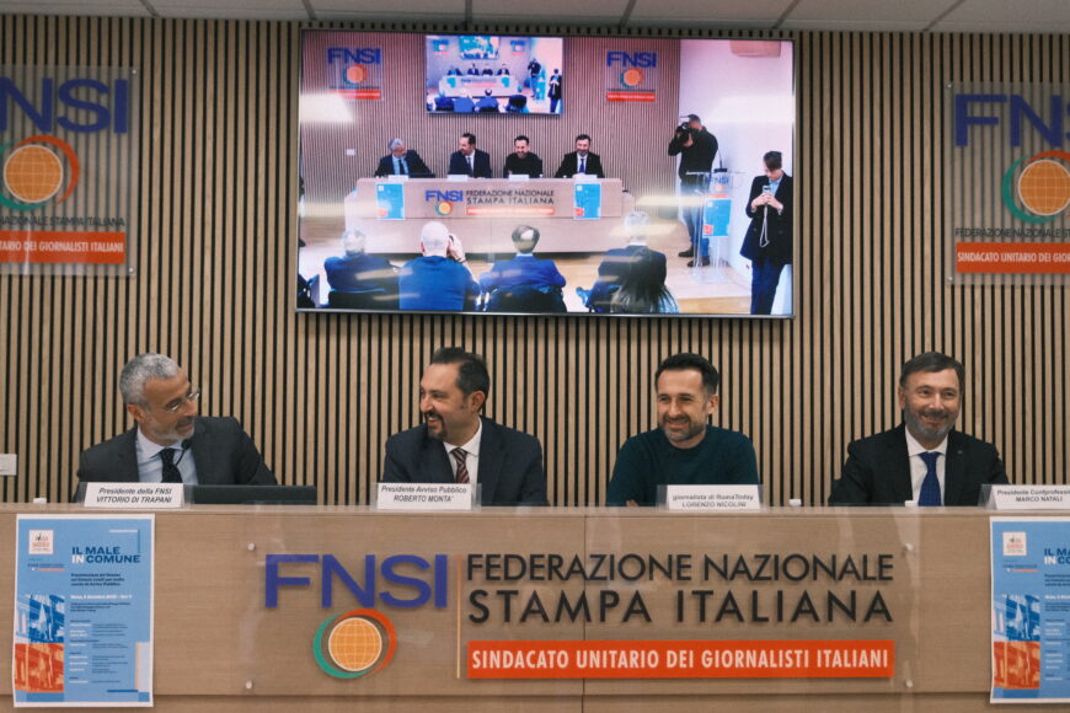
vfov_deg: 32.6
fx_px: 1219
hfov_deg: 47.4
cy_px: 356
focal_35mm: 41
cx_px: 535
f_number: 2.8
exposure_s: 1/480
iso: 3200
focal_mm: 27.4
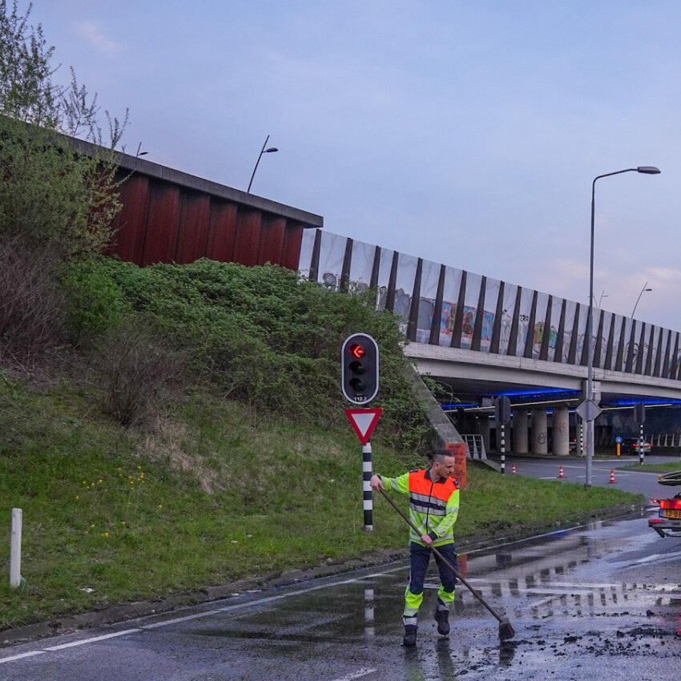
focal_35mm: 48
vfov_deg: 35.1
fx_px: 1068
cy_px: 437
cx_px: 667
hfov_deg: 32.7
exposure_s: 1/160
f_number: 5
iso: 500
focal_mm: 25
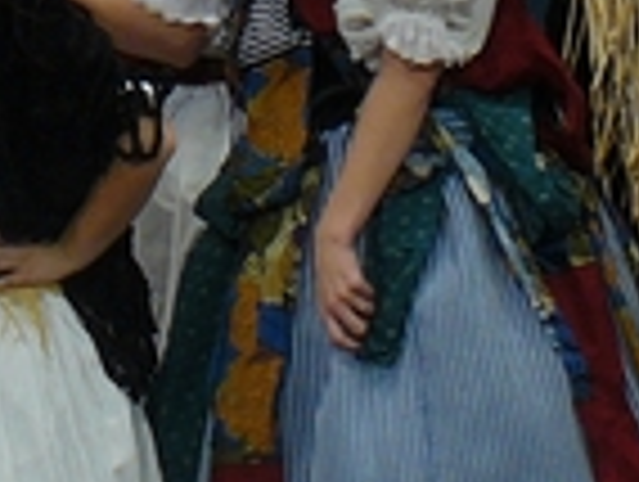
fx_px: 9819
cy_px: 180
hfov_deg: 3.7
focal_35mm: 531
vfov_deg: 2.8
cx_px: 266
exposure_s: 1/50
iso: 100
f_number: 3.2
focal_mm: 14
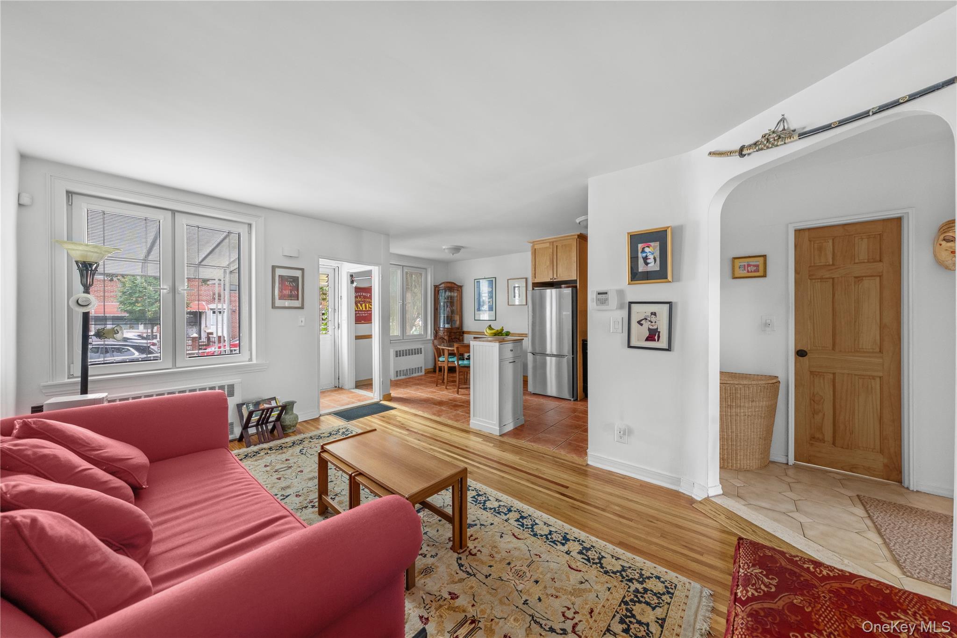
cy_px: 319
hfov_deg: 112.6
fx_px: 319
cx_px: 478
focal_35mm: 12
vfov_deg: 90.0
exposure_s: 1/2
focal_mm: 12
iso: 1000
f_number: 5.6
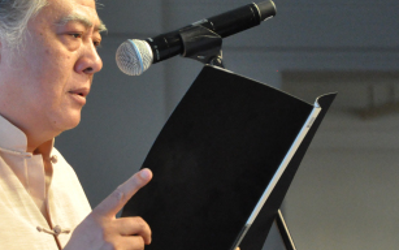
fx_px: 3633
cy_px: 149
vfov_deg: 3.9
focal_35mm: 334
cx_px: 101
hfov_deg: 6.3
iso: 3200
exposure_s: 1/80
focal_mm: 105
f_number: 5.6
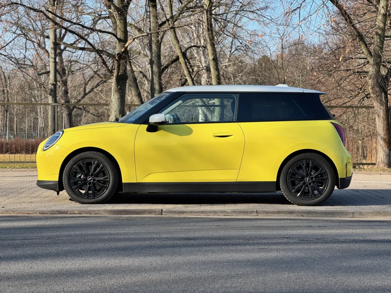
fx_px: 870
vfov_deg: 19.1
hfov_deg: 25.3
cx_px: 196
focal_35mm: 77
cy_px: 146
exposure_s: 1/359
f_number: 2.8
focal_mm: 9
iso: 25
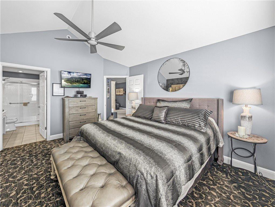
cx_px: 138
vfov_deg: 94.6
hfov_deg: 110.5
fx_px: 95
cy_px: 104
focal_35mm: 12
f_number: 1.7
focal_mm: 2.02
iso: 56
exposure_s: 1/40
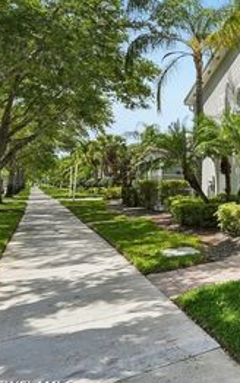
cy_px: 154
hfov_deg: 27.1
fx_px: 345
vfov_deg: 57.7
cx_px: 359
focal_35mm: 33
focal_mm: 17
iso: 400
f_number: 8
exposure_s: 1/640
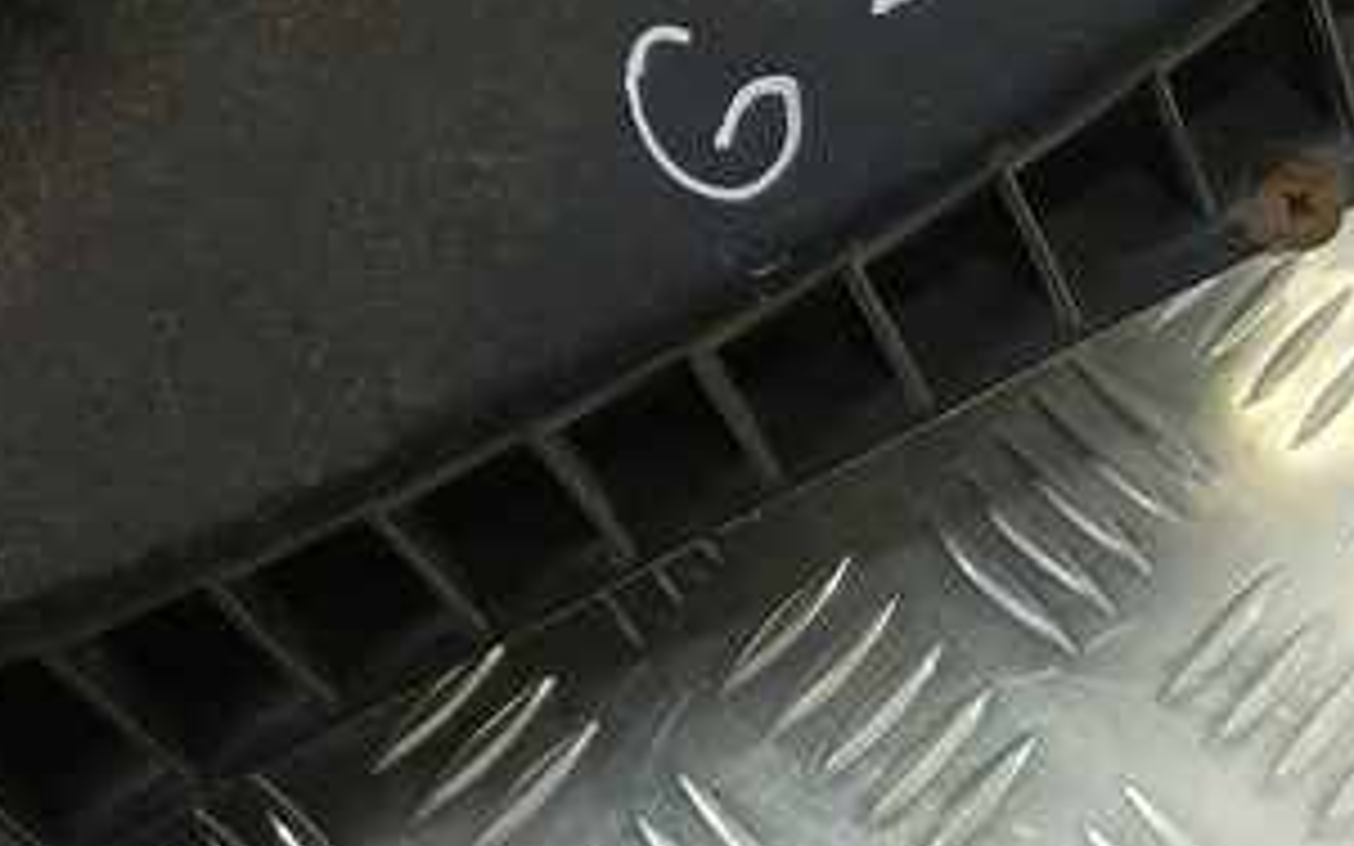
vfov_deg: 14.7
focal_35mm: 83
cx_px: 256
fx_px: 3062
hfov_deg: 24.5
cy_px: -378
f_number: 1.6
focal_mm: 4.11
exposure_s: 1/50
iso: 107
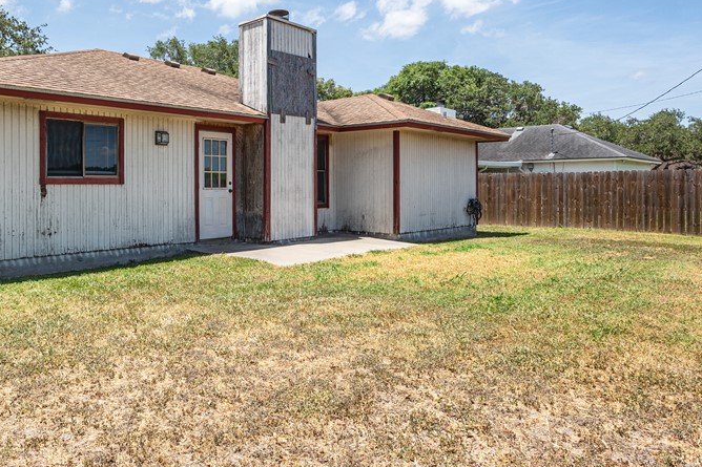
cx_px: 251
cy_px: 184
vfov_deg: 49.2
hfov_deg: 68.0
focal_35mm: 26
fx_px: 507
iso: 100
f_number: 8
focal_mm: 11
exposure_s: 1/20
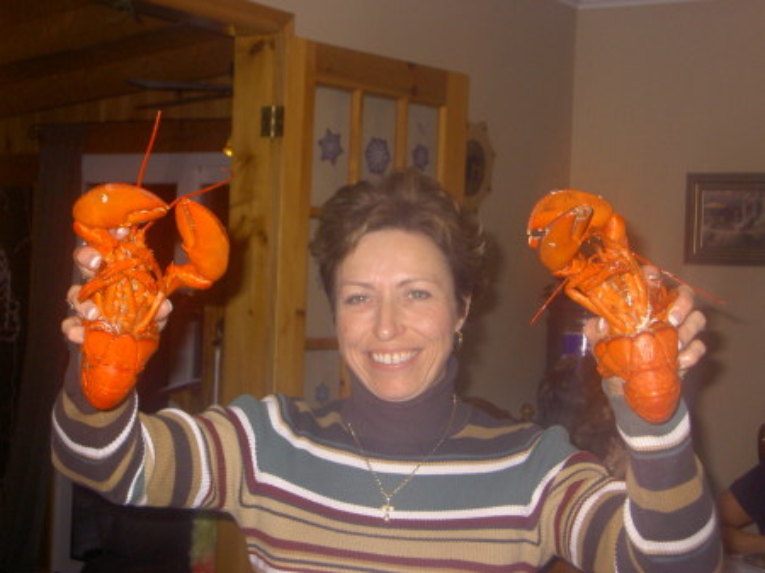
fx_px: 1325
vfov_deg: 24.4
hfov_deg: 32.2
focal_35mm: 60
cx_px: 382
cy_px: 286
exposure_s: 1/80
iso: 100
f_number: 3.8
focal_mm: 9.9
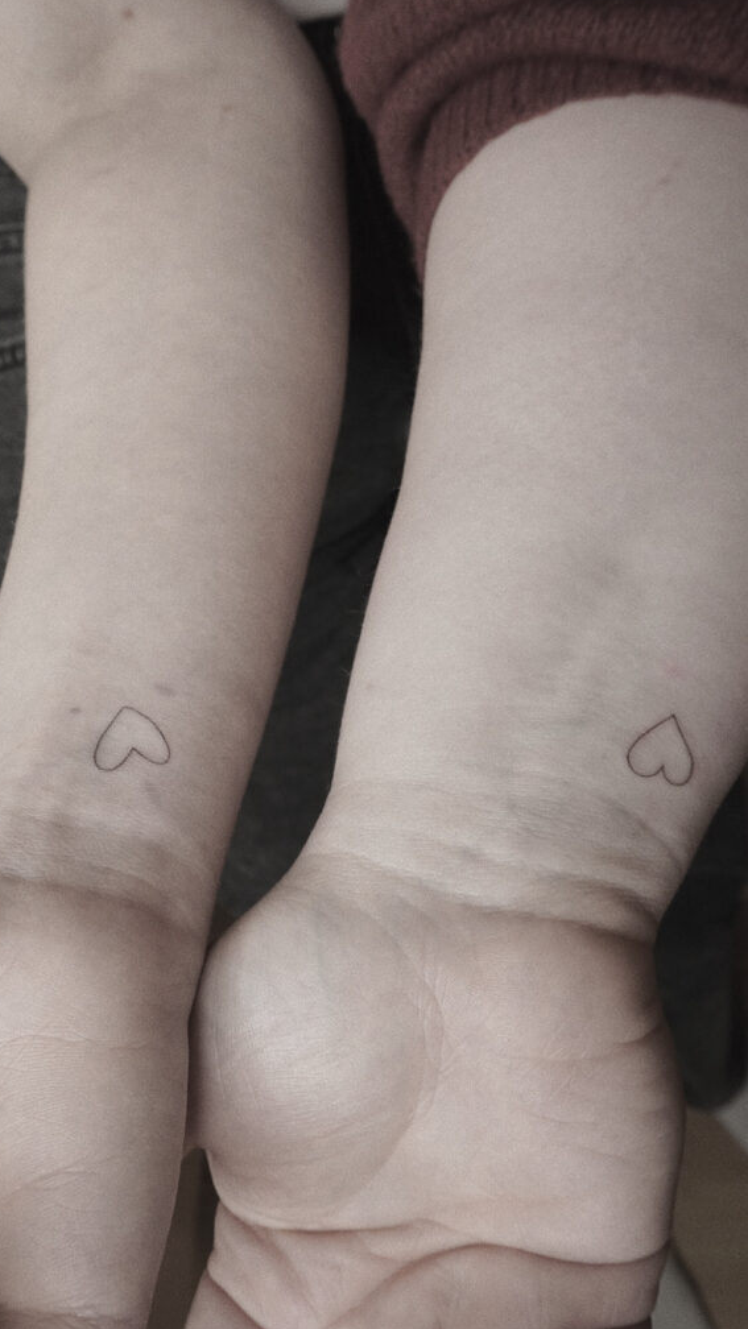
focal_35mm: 34
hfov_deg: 35.1
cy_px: 668
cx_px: 336
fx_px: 1182
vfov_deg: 58.7
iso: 1600
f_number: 10
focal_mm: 21
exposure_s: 1/60
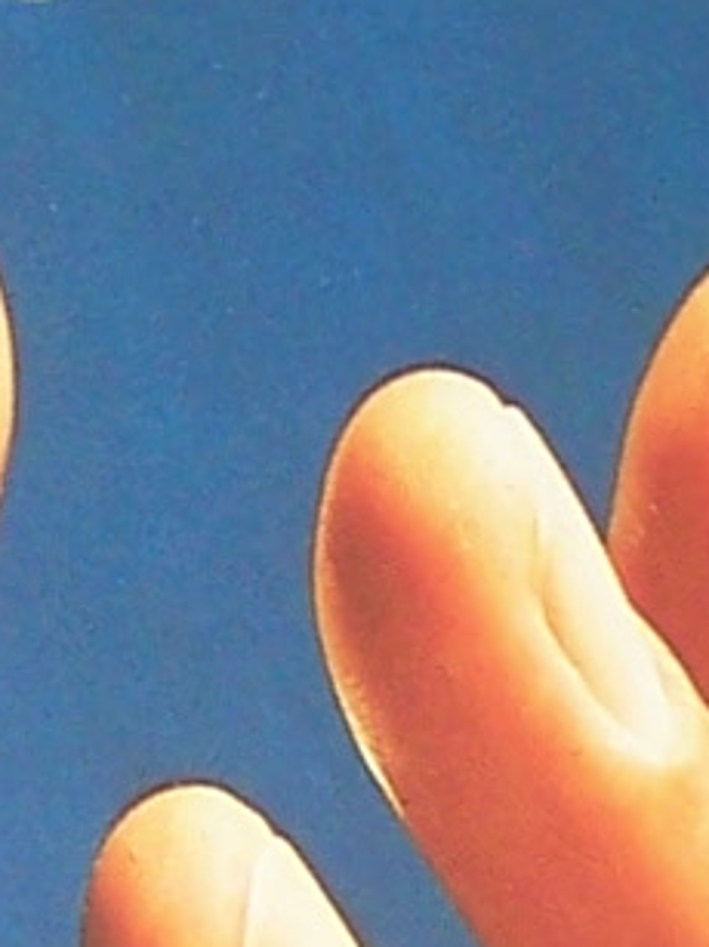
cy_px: 1693
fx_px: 13555
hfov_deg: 3.0
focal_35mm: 496
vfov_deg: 4.0
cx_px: 163
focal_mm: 11
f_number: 3.6
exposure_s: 1/80
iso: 80
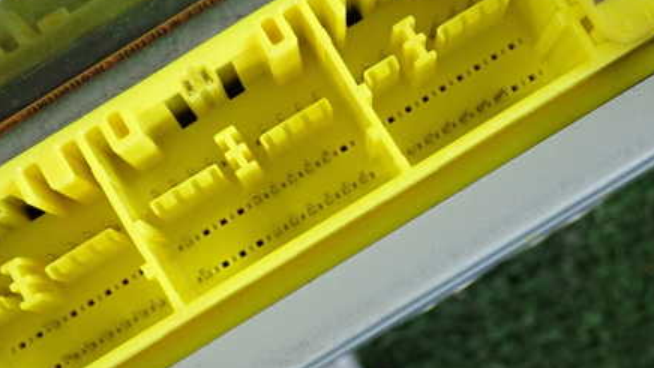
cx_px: 255
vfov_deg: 14.9
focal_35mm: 81
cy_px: 147
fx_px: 1404
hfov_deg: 26.2
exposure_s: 1/125
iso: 1000
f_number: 3.3
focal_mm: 9.65
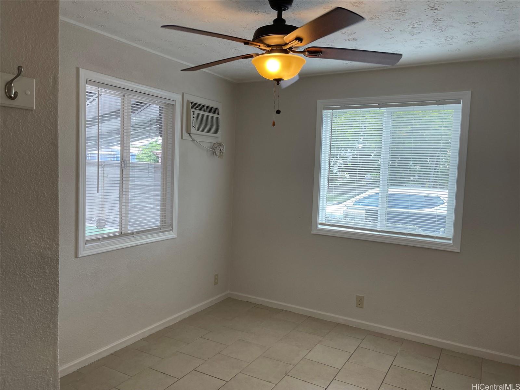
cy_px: 195
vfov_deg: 53.1
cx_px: 260
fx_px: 391
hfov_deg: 67.3
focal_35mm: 26
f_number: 1.6
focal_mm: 5.1
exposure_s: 1/120
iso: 50
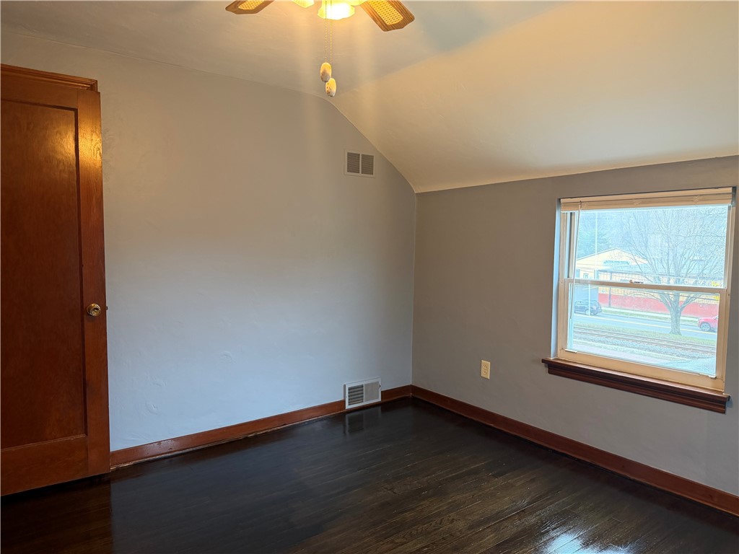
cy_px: 277
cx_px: 370
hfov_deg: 71.6
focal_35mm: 24
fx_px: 512
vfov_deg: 56.8
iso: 250
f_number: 1.78
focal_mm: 6.76
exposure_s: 1/60
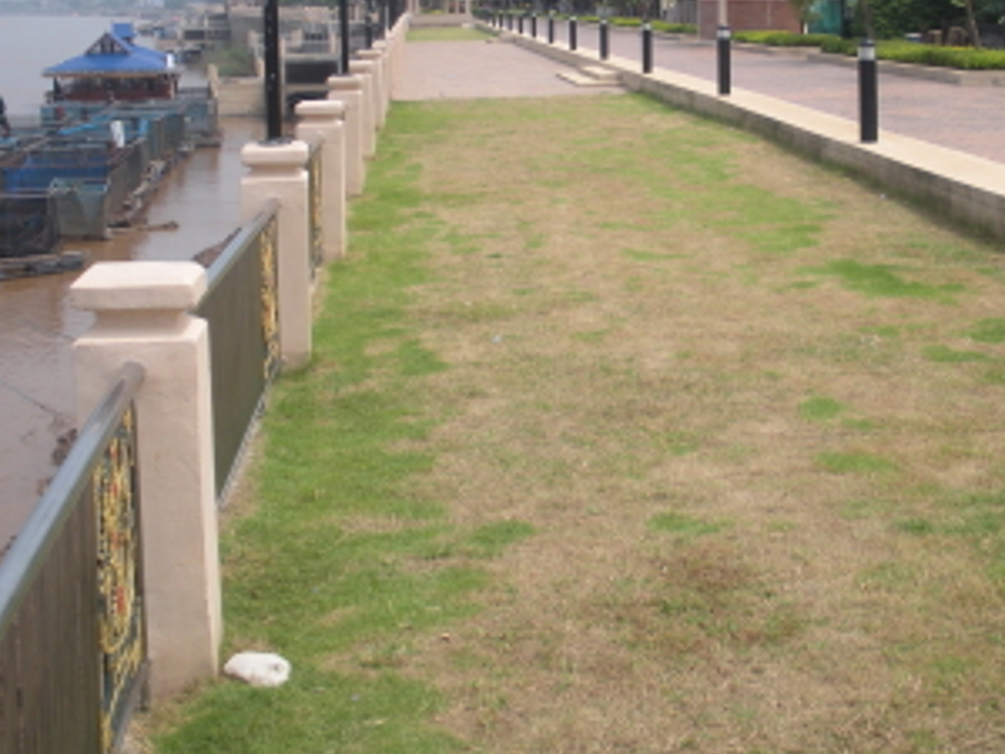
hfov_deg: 31.6
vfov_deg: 24.0
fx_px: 1742
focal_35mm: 60
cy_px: 152
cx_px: 754
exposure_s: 1/750
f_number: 3.5
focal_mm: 6.3
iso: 64
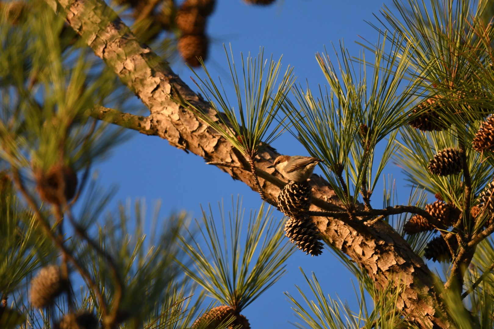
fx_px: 12349
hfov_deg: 2.3
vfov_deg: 1.5
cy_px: 164
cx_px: 247
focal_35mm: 900
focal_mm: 600
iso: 1100
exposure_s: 1/1000
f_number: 6.3
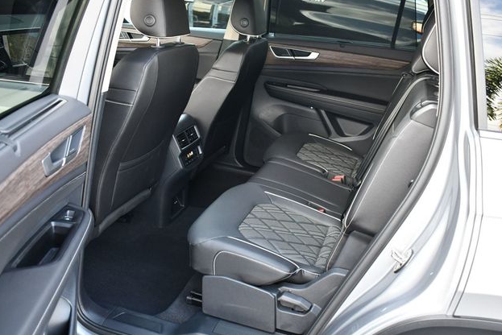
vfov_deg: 36.0
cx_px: 250
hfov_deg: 51.9
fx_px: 516
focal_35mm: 37
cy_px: 164
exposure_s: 1/200
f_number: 3.5
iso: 800
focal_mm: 18
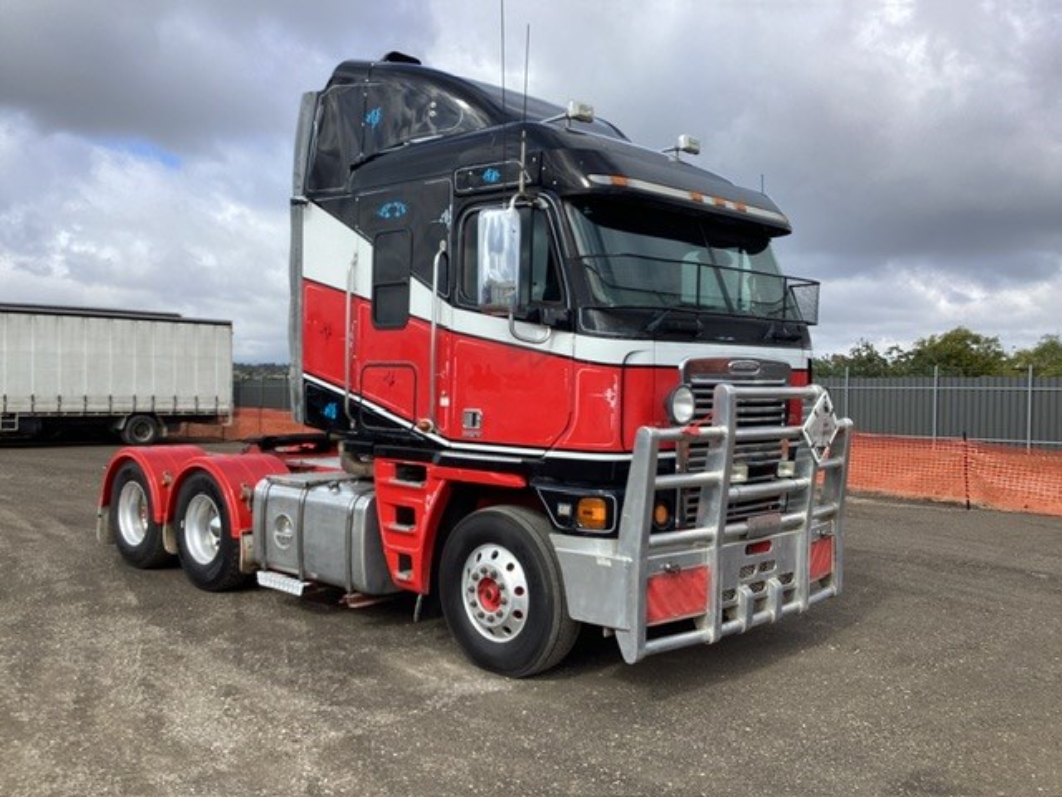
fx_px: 951
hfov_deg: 58.4
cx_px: 531
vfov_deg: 45.4
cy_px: 398
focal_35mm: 31
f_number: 2.4
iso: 25
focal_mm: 3.3
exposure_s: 1/473
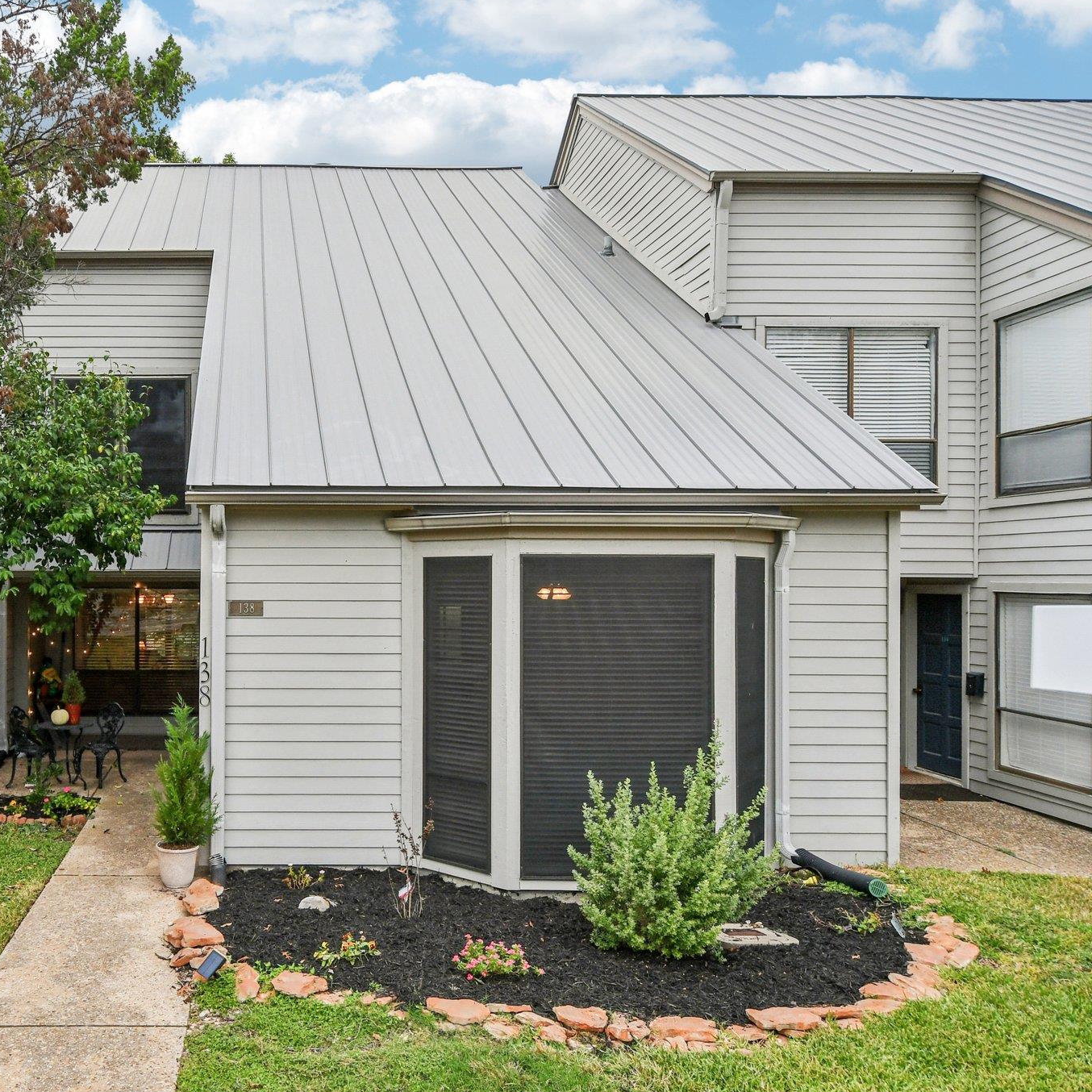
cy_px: 544
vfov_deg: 59.1
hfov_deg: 56.1
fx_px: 964
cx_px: 267
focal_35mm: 27
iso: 400
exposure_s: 1/320
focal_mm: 14
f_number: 8
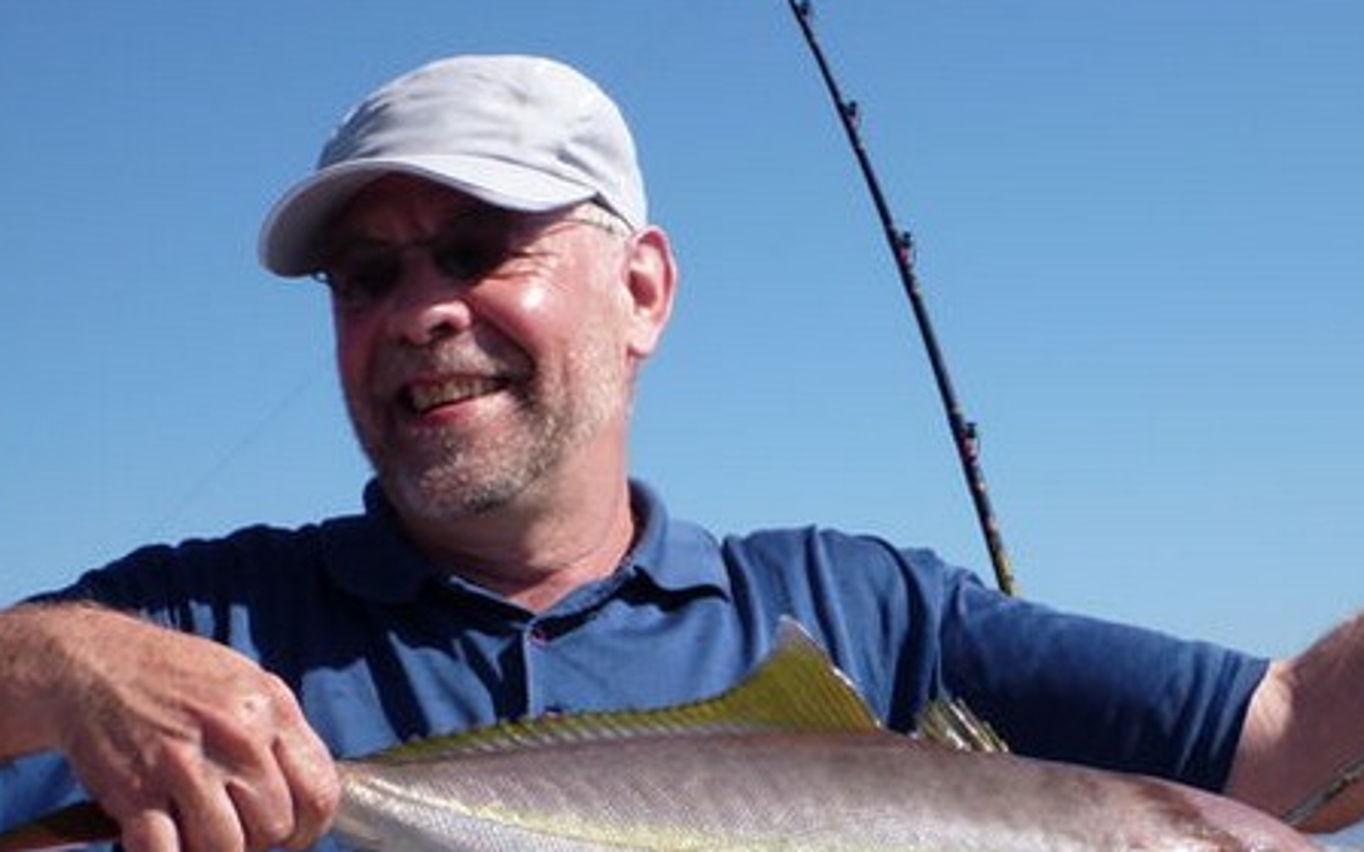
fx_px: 3048
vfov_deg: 15.9
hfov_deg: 25.2
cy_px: 627
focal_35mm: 82
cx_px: 682
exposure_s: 1/400
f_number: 4.9
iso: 100
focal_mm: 9.8
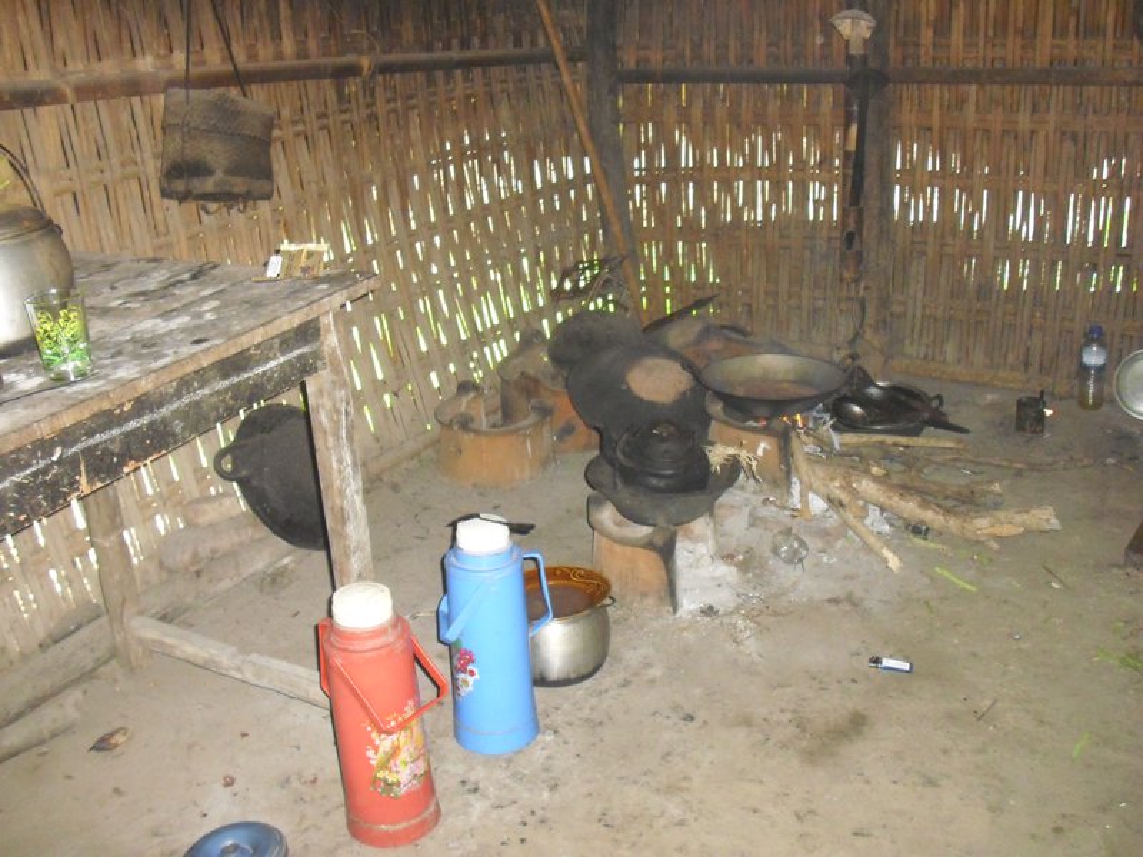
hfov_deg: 49.0
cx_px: 572
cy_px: 428
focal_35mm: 38
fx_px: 1255
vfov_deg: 37.7
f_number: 2.8
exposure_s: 1/60
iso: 400
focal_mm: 6.2
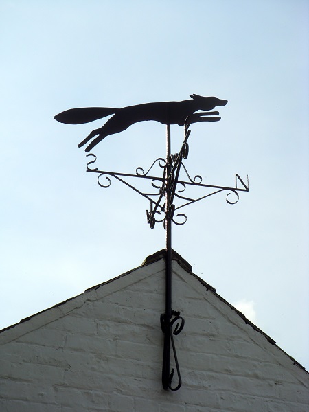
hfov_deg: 12.7
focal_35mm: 117
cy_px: 206
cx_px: 154
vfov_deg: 16.8
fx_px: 1393
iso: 80
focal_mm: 19.8
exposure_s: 1/350
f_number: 8
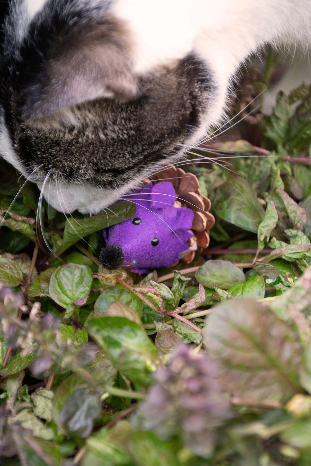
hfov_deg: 9.1
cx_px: 156
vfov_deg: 13.7
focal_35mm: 150
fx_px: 1944
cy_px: 233
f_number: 5.6
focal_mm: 100
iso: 800
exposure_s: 1/250
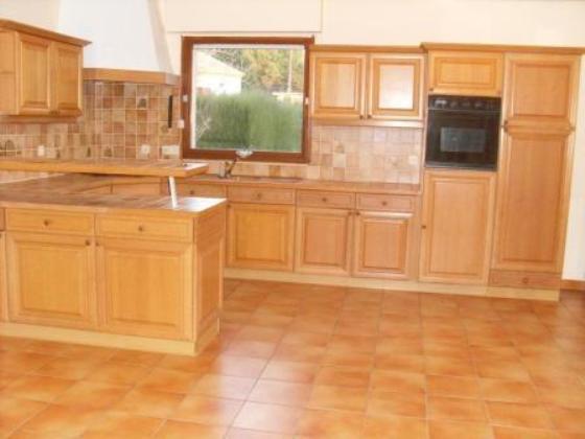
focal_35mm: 38
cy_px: 220
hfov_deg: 49.0
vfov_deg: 37.7
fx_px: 642
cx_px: 292
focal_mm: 6.3
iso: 320
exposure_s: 1/45
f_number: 3
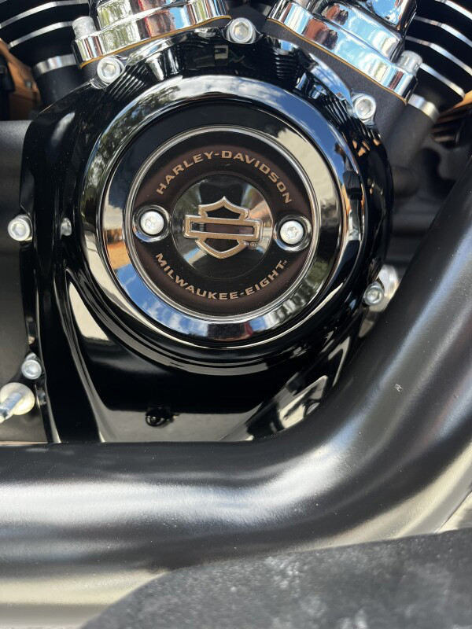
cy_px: 314
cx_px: 236
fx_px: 473
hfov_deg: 53.1
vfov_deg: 67.3
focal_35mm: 26
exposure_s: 1/142
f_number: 1.6
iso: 64
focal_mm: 5.1
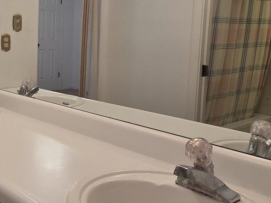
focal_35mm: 43
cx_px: 45
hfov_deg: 41.5
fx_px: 337
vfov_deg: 33.5
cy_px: 79
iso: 320
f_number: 2.2
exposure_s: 1/120
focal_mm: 2.2
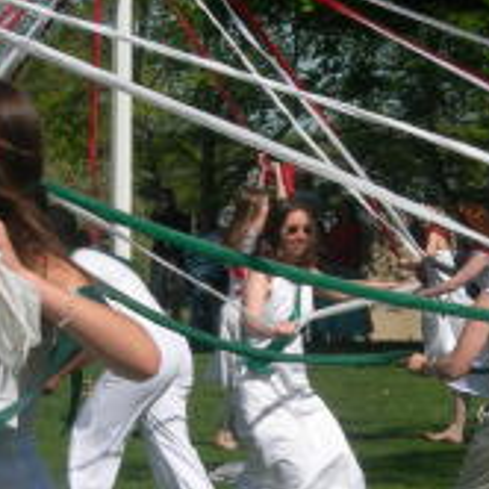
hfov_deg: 6.5
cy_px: 376
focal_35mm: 271
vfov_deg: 6.5
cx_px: 345
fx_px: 4331
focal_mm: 23.4
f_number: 8.2
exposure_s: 1/304
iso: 50
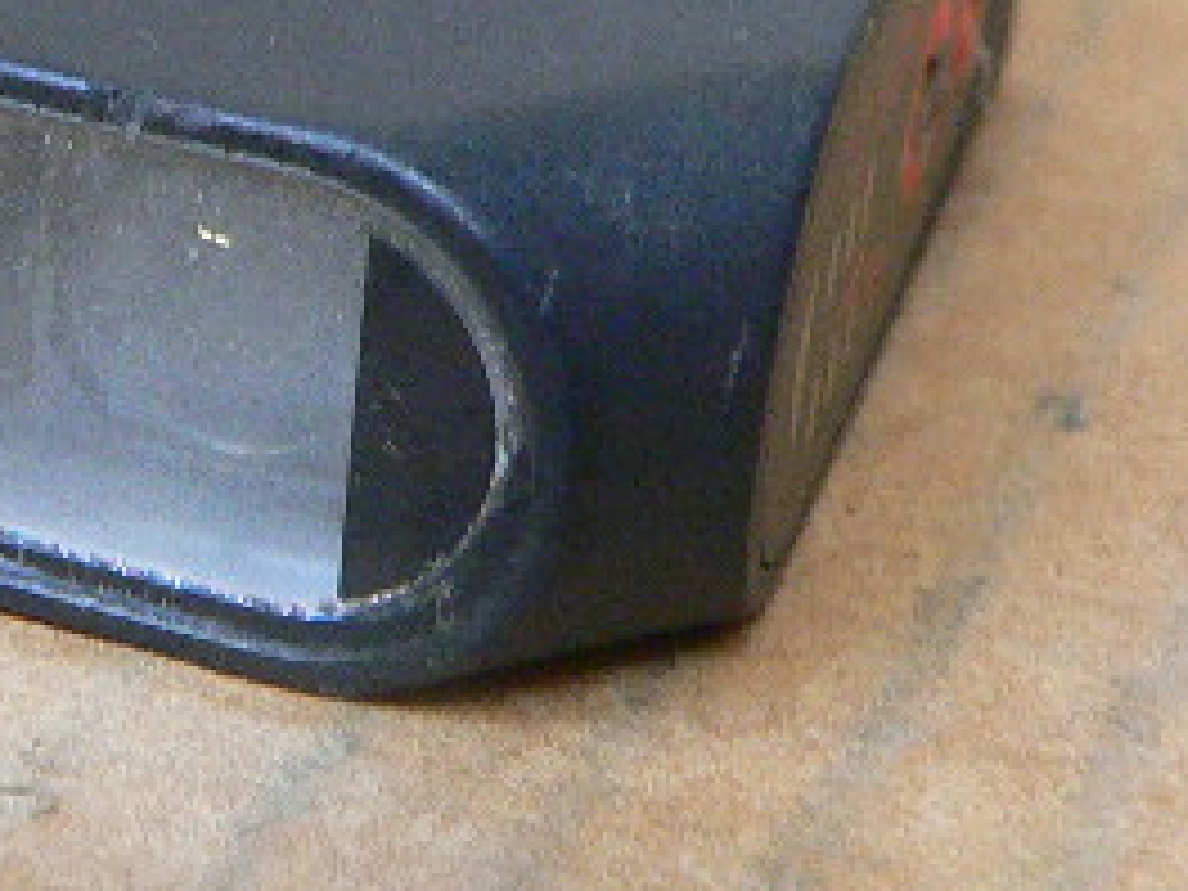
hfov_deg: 17.6
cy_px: 90
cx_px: 22
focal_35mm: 109
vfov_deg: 13.5
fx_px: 3741
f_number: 2.8
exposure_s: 1/10
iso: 200
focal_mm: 6
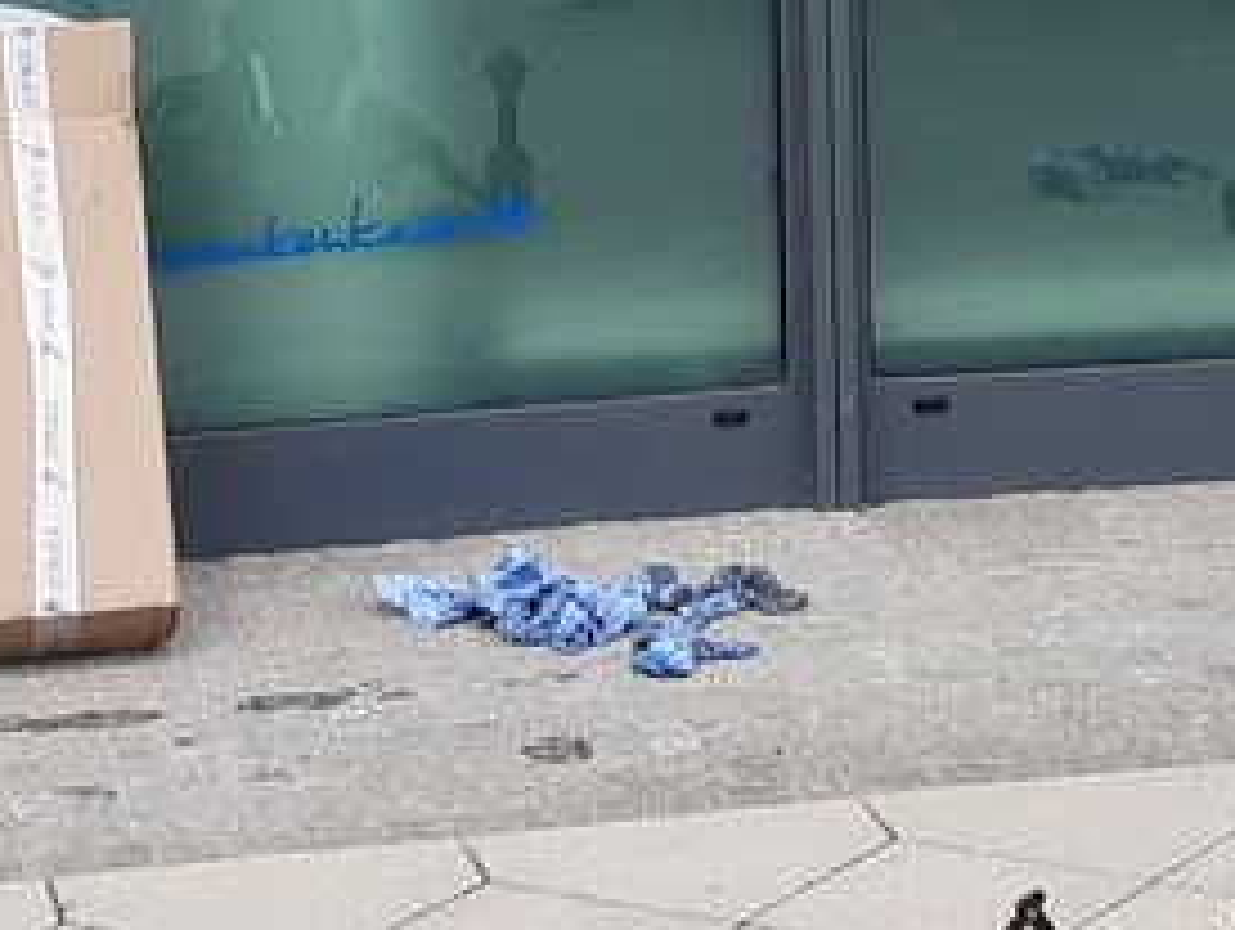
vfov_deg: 9.3
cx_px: 885
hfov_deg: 13.0
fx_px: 5394
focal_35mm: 151
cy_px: -863
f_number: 1.7
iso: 40
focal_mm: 3.92
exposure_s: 1/302
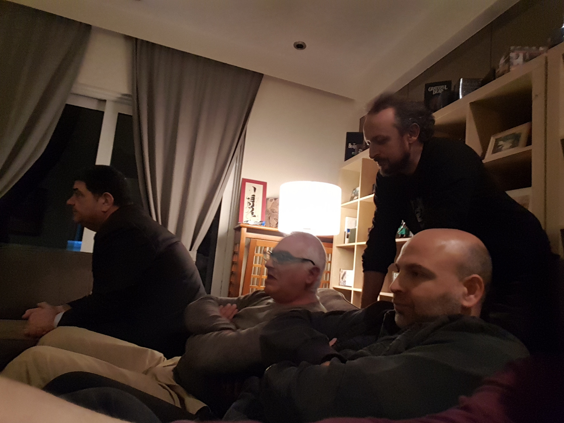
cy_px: 212
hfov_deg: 79.0
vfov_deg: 63.4
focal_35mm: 21
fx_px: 342
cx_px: 282
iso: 320
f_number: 1.7
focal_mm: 2.1
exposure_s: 1/17
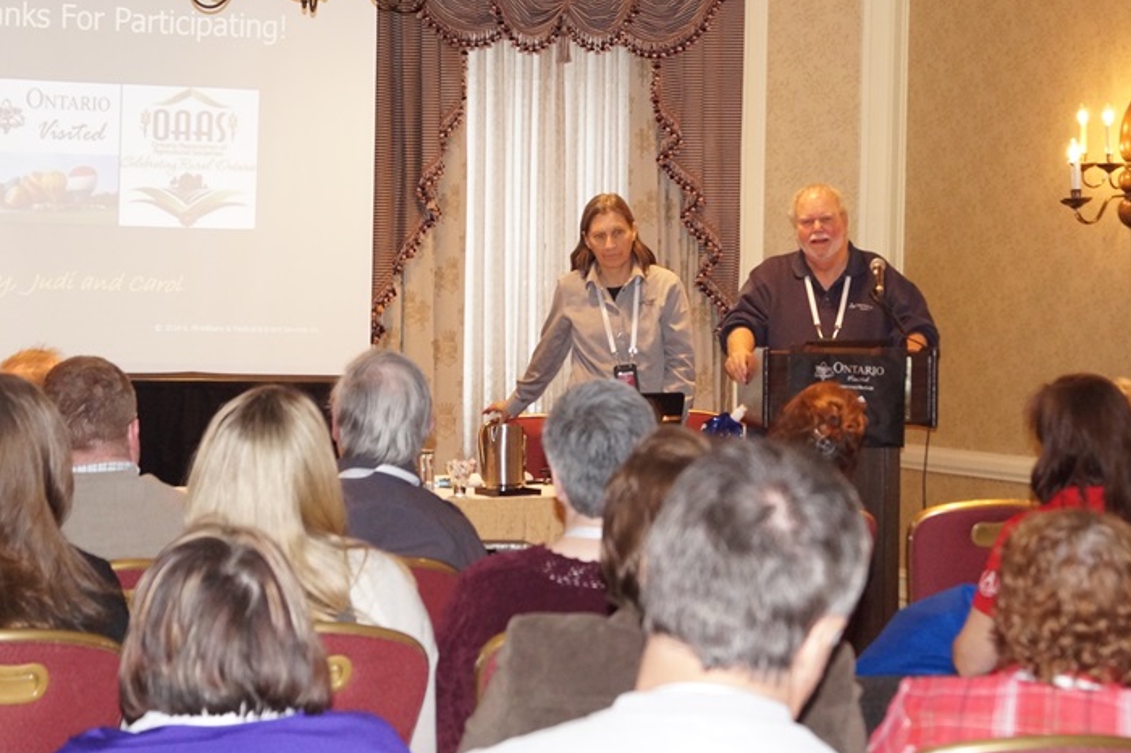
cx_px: 590
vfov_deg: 13.8
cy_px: 403
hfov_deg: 20.7
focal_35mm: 99
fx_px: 3100
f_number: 5.6
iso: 1600
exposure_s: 1/60
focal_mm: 45
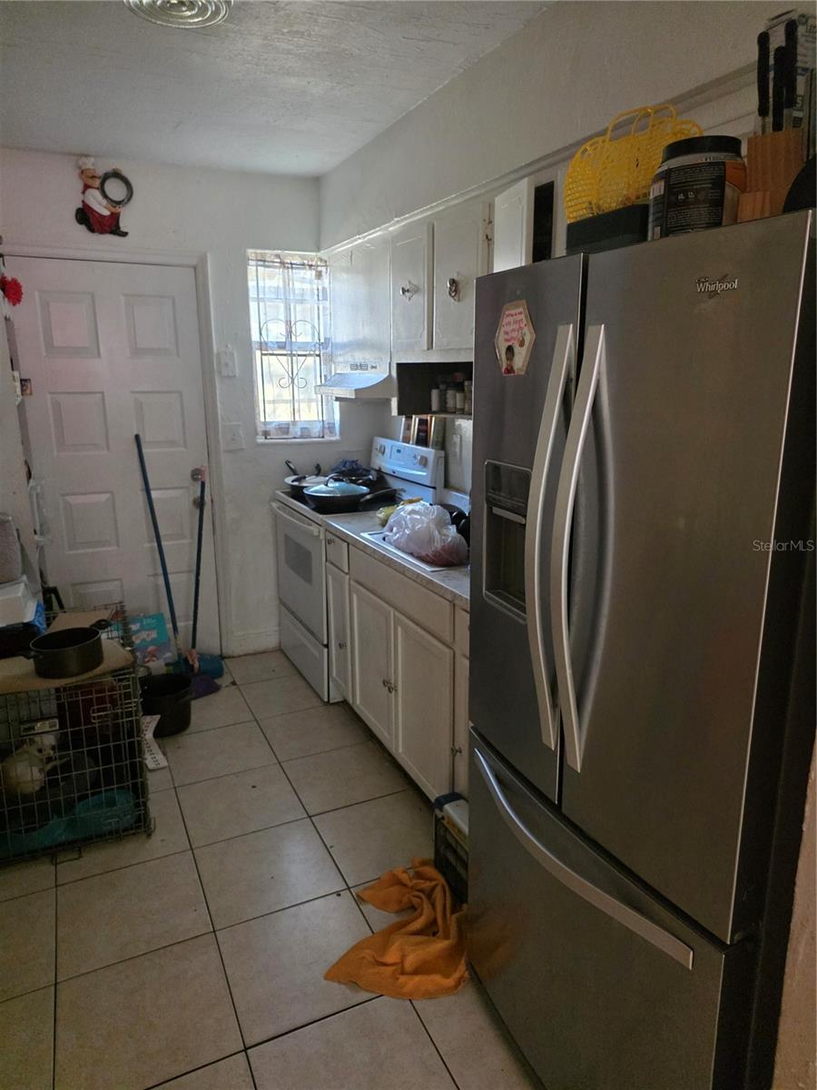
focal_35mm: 23
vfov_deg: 73.9
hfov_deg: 58.9
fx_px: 724
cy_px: 545
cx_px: 408
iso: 1600
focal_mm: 6.25
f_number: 1.7
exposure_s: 1/120
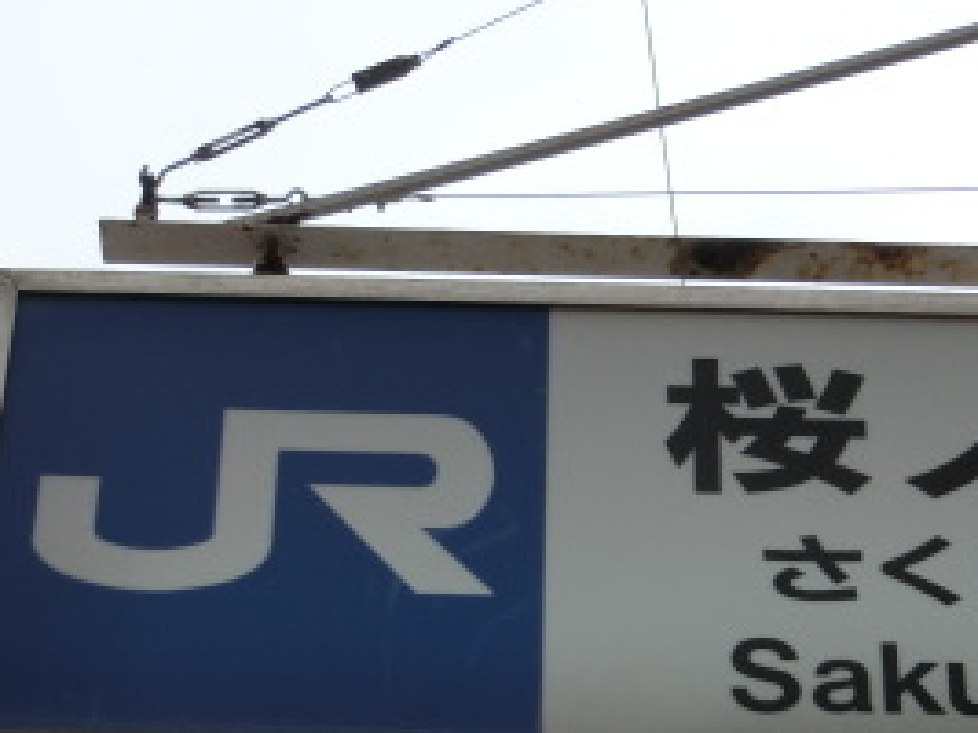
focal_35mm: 144
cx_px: 897
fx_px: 4067
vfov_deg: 10.3
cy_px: 447
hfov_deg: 13.6
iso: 80
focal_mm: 10.7
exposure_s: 1/640
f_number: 5
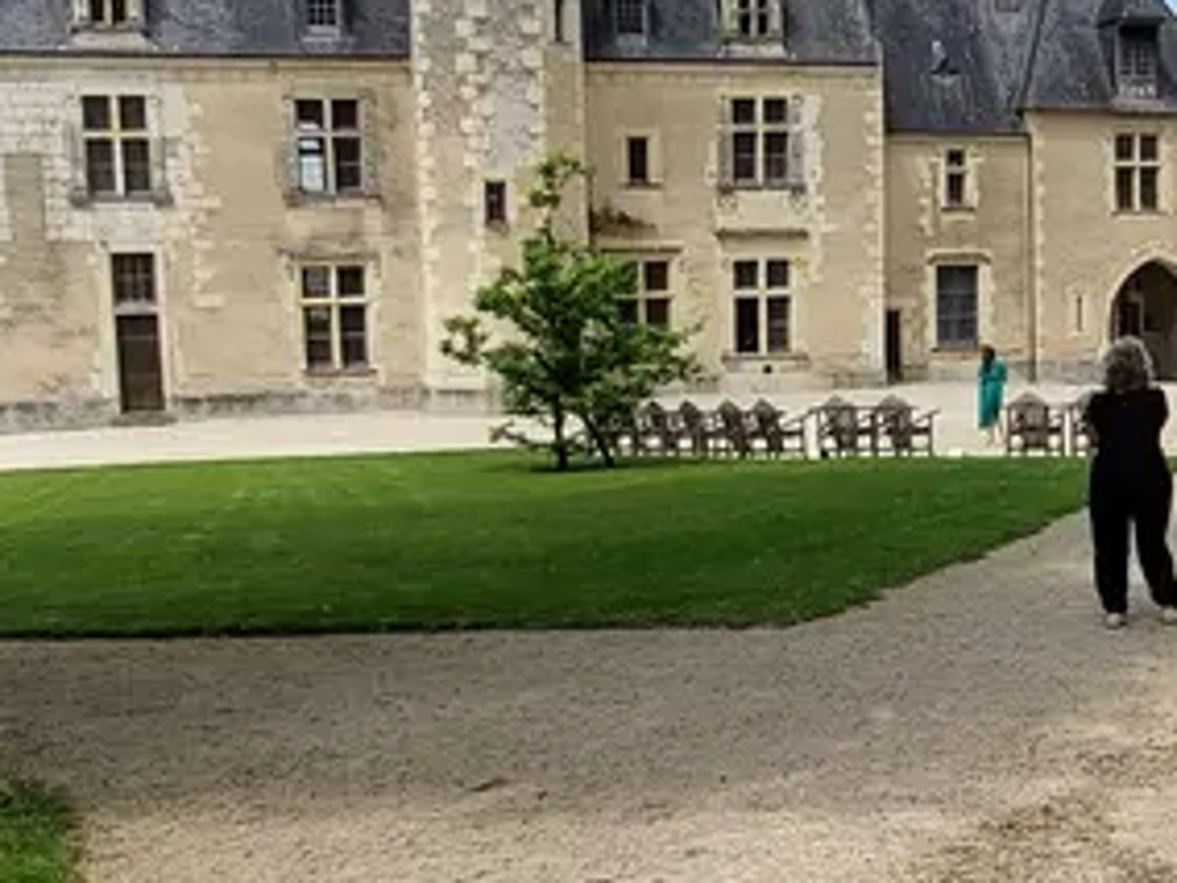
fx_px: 1870
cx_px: 945
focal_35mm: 55
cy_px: 514
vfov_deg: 26.5
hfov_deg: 33.9
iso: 50
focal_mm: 1.74
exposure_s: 1/1744
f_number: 2.2
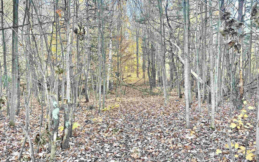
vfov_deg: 44.4
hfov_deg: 66.5
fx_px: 198
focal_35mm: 28
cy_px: 92
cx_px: 131
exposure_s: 1/121
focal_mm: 5.7
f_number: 1.5
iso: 50
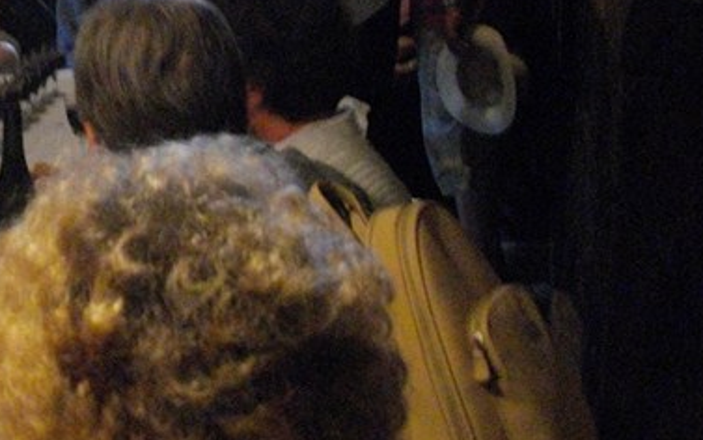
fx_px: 1380
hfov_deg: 27.6
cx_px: 75
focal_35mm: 72
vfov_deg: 17.6
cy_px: -30
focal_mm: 5.7
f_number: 2.9
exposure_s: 1/13
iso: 800
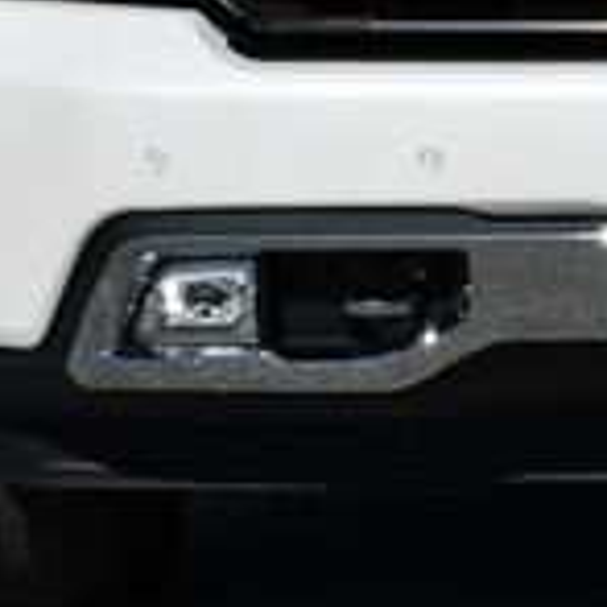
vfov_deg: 6.2
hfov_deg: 6.2
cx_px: 789
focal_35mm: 282
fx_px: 5595
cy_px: -153
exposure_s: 1/320
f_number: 9
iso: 100
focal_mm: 38
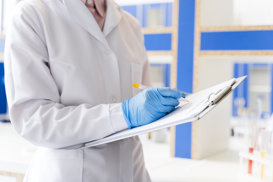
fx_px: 425
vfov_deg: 24.2
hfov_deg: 35.6
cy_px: 91
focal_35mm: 56
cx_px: 136
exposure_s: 1/60
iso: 640
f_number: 2.8
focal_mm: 56
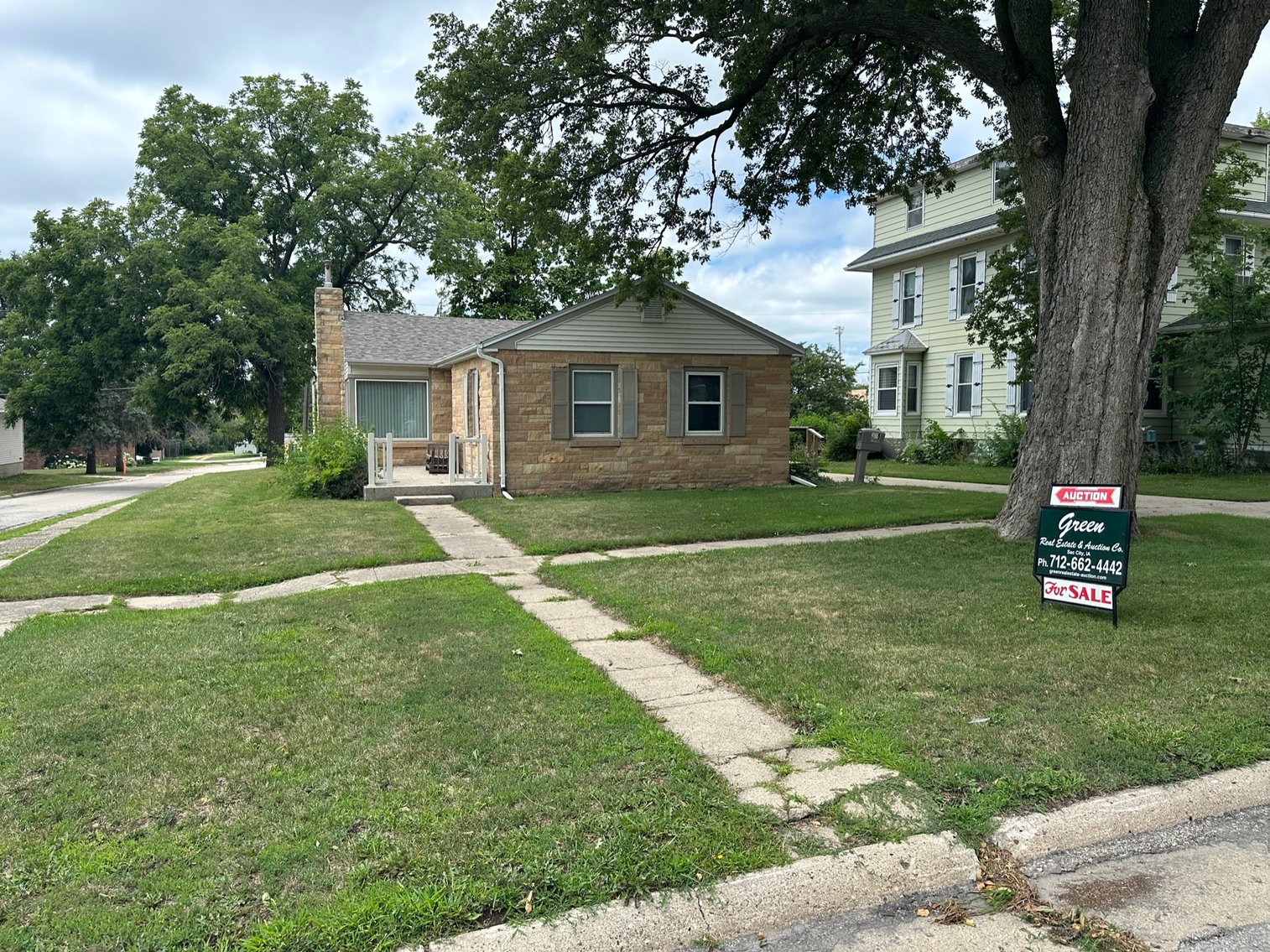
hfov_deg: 71.6
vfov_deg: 56.8
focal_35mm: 24
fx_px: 880
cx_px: 635
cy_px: 476
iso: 80
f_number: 1.78
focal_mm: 6.86
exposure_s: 1/2410
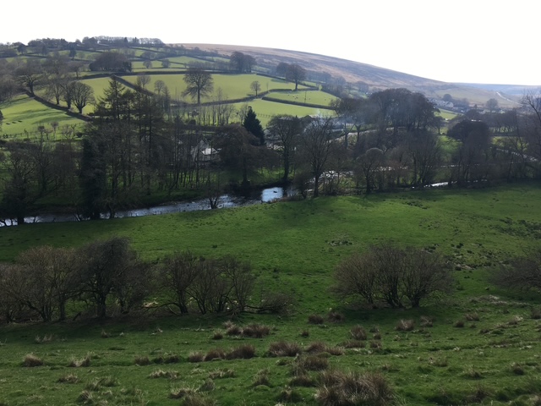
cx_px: 270
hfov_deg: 61.7
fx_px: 453
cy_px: 203
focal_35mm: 29
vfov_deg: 48.2
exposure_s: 1/938
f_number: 2.2
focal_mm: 4.15
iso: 25
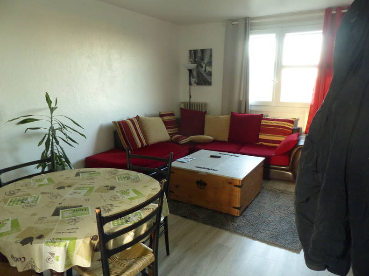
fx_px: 266
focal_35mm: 25
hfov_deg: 69.4
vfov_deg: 54.9
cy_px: 138
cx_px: 184
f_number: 2.8
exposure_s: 1/20
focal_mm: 4.6
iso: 400
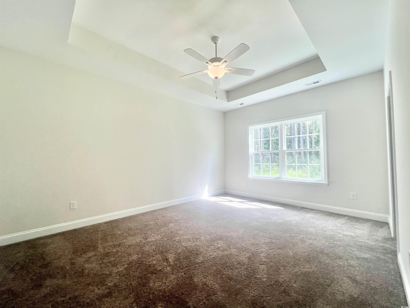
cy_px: 154
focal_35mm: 13
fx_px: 154
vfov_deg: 89.9
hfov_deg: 106.2
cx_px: 205
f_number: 1.8
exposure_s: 1/120
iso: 40
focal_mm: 1.57
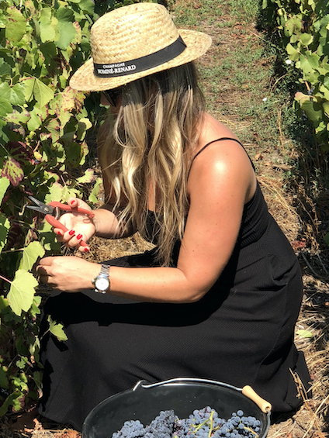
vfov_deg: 21.3
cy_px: 203
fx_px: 1165
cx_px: 154
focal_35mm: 92
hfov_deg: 16.1
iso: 16
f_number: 2.4
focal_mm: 6
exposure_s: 1/481
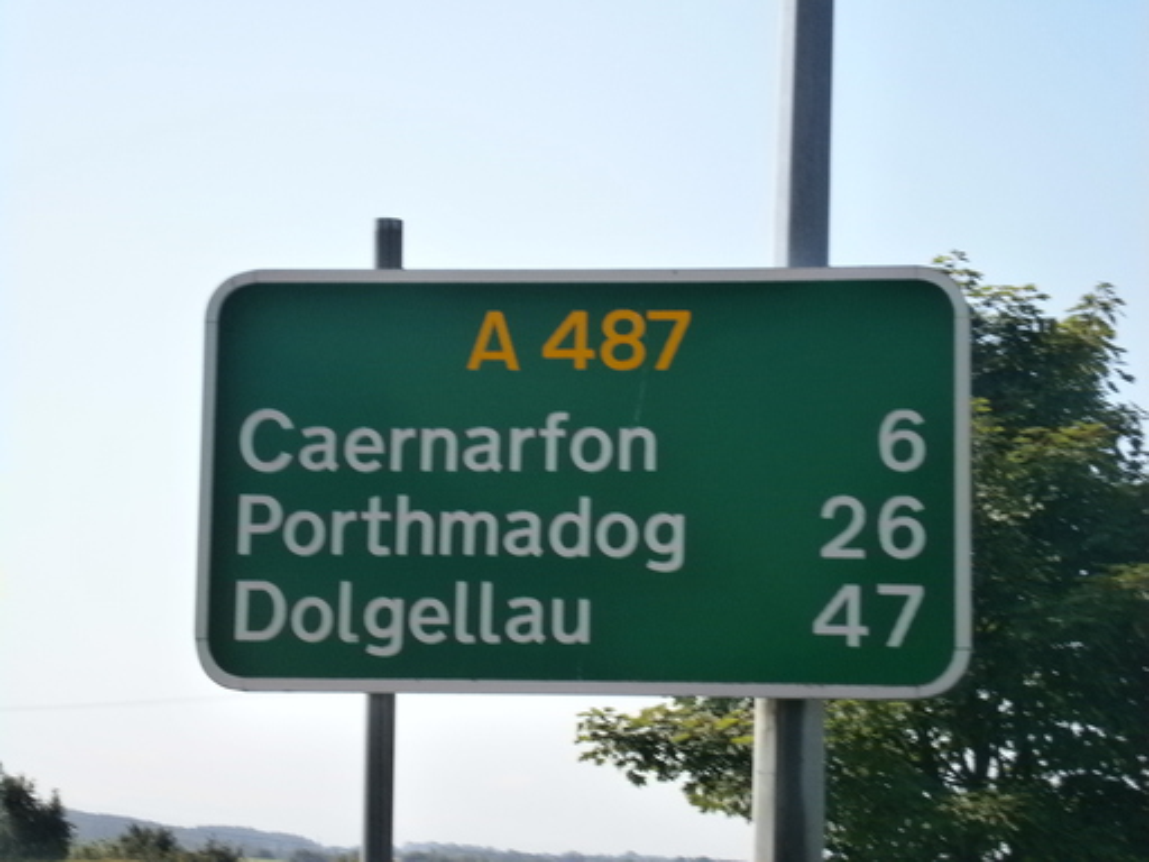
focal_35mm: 73
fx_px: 2423
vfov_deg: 20.2
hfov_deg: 26.7
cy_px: 431
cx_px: 574
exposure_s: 1/60
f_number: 12
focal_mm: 13
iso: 80
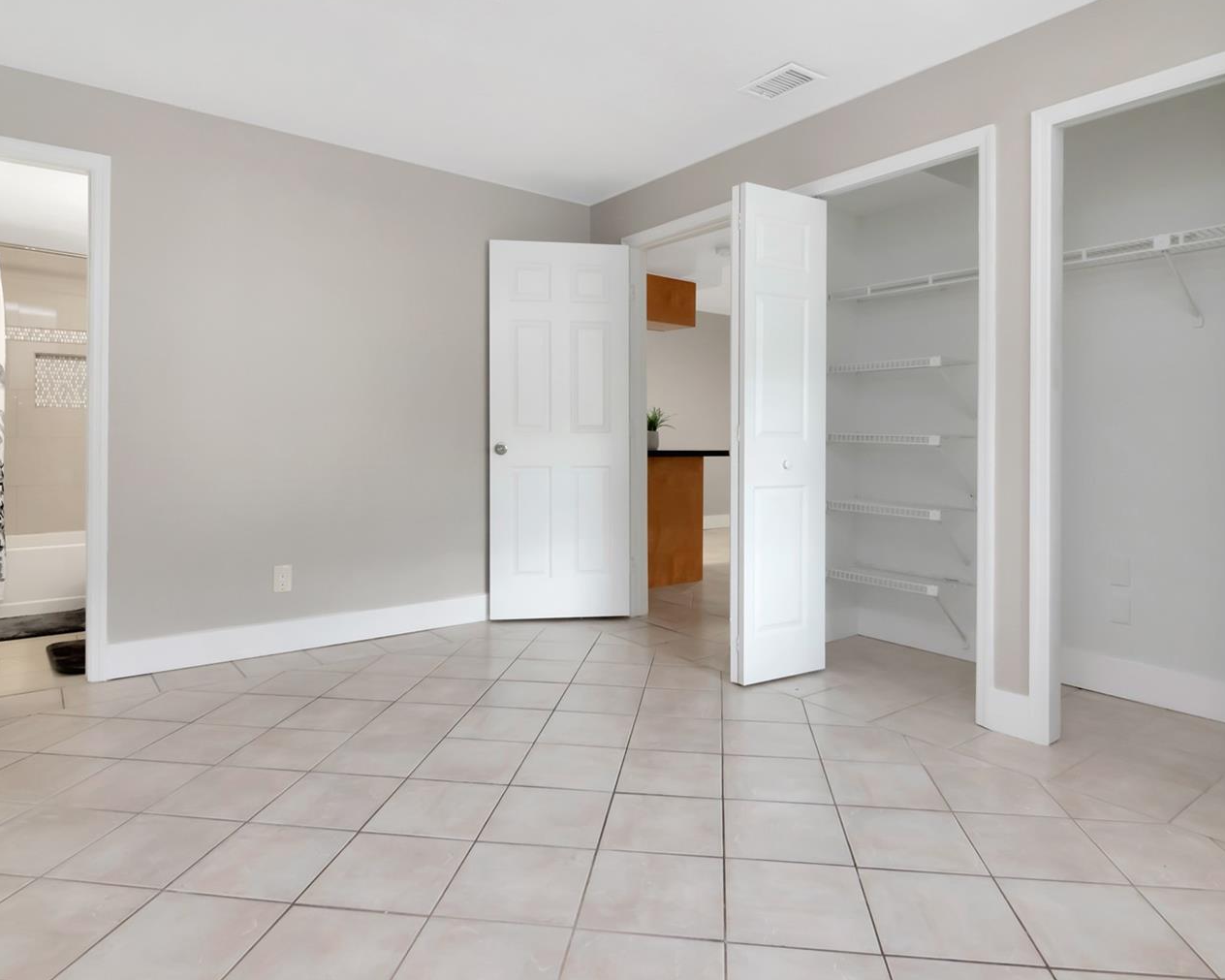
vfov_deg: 69.2
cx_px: 616
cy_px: 474
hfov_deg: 81.5
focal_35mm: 20
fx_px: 710
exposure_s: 1/8
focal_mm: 11
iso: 800
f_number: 13
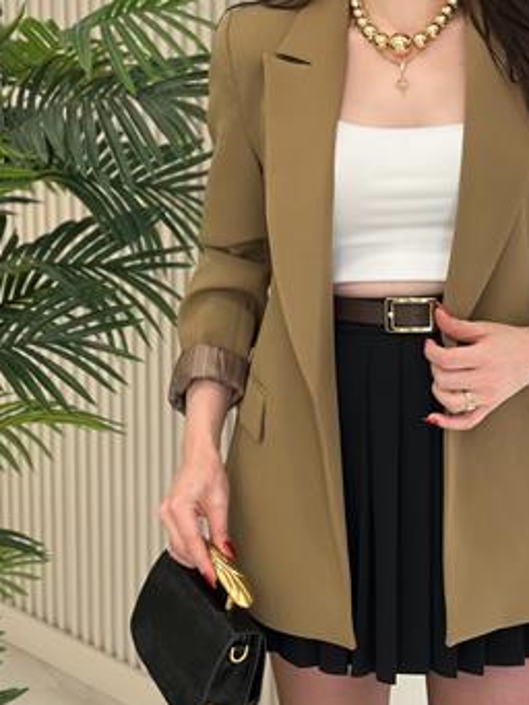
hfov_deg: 19.5
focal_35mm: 75
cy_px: 220
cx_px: 409
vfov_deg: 25.8
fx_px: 1527
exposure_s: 1/273
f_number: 1.78
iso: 80
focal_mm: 6.86
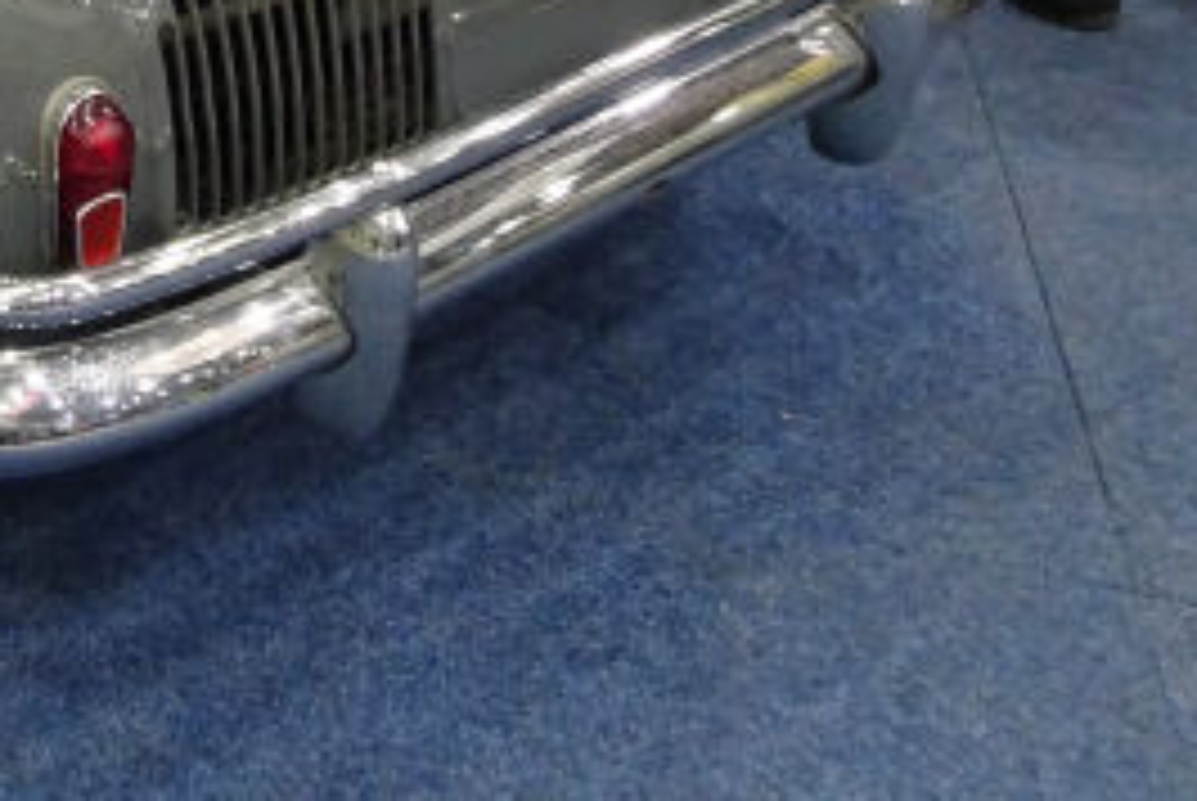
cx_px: -369
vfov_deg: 16.0
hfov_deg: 23.7
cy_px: -544
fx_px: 2496
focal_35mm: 75
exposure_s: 1/30
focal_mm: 4.1
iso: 500
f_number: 3.5
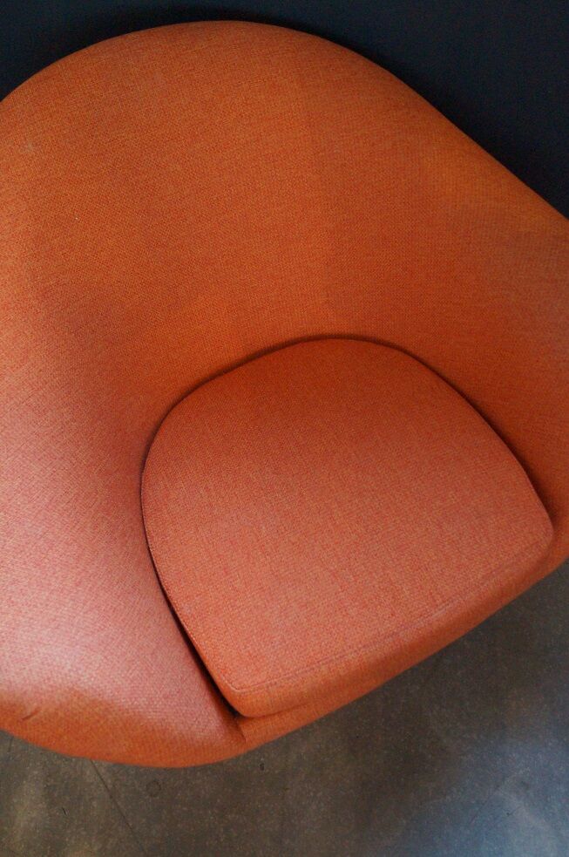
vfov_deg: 57.3
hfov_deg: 39.9
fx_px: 784
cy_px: 428
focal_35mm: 33
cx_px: 284
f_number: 4
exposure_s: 1/60
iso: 3200
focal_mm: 22
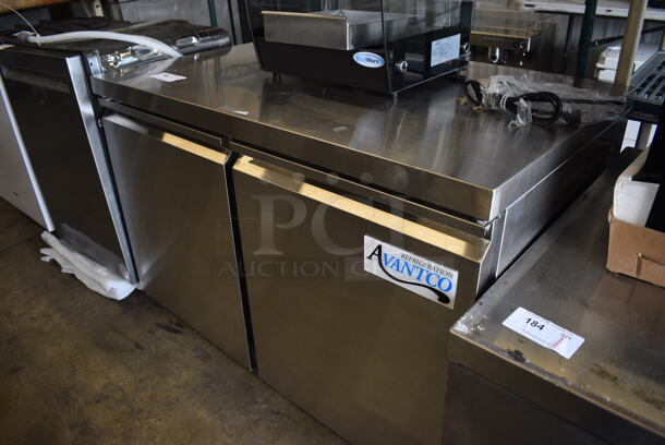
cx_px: 332
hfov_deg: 67.3
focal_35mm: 27
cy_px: 222
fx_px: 499
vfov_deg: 48.0
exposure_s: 1/200
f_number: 3.5
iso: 800
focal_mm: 18
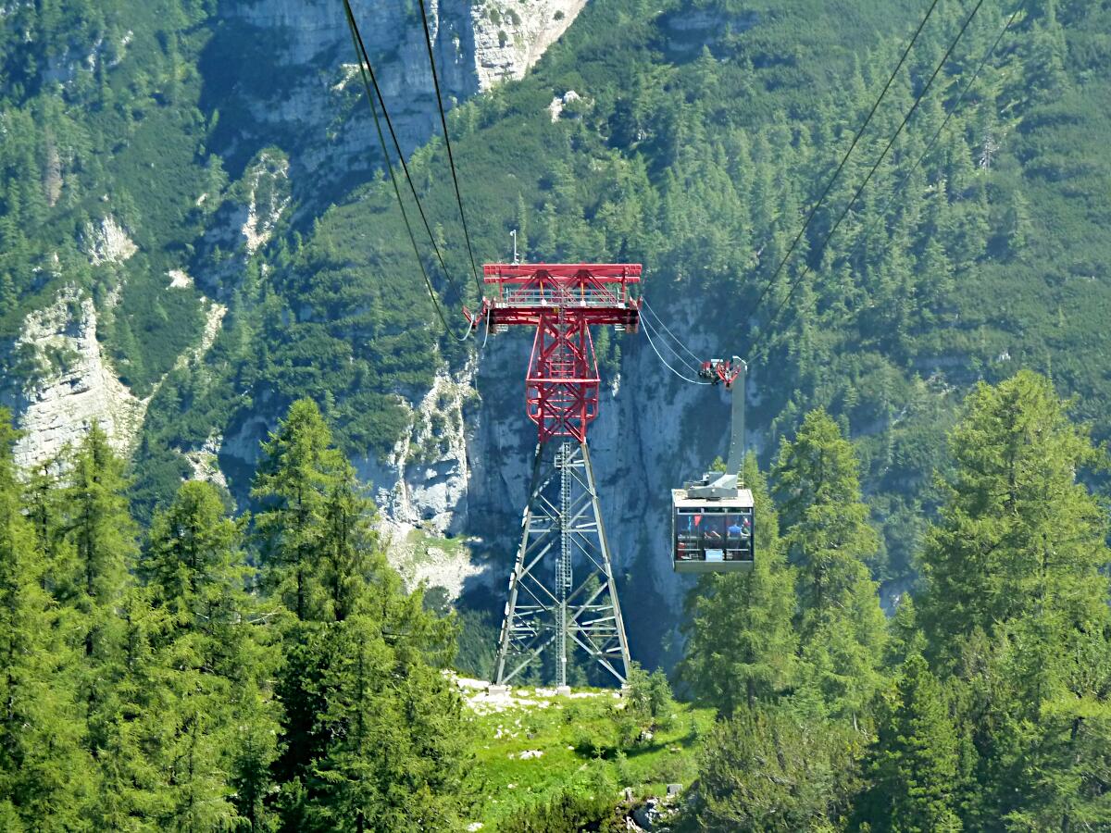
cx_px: 556
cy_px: 416
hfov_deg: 13.4
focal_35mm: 147
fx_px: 4718
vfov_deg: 10.1
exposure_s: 1/160
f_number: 4.5
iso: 250
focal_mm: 24.1
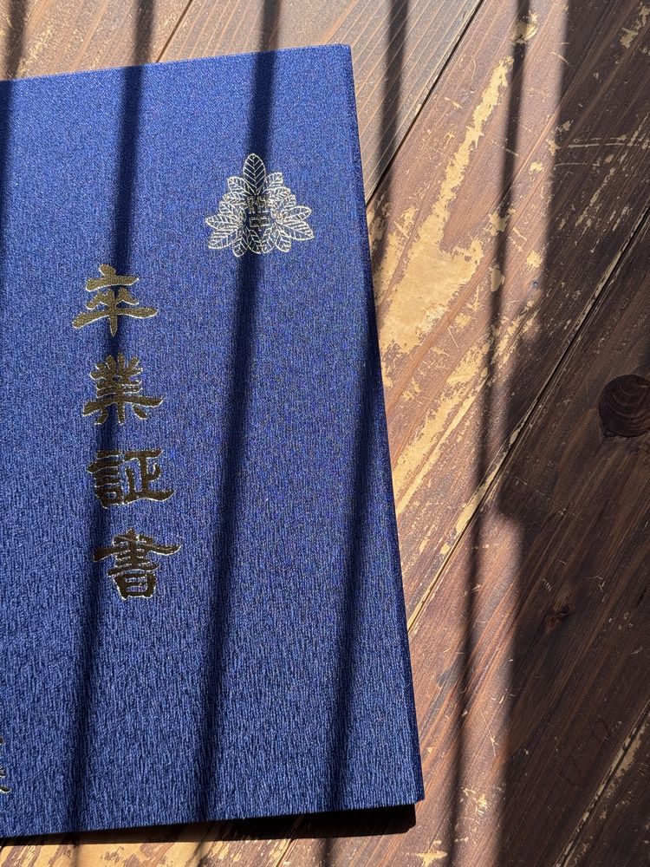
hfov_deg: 30.3
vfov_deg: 39.7
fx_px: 1202
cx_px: 325
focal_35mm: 48
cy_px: 434
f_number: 1.78
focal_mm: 6.76
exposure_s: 1/995
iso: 64
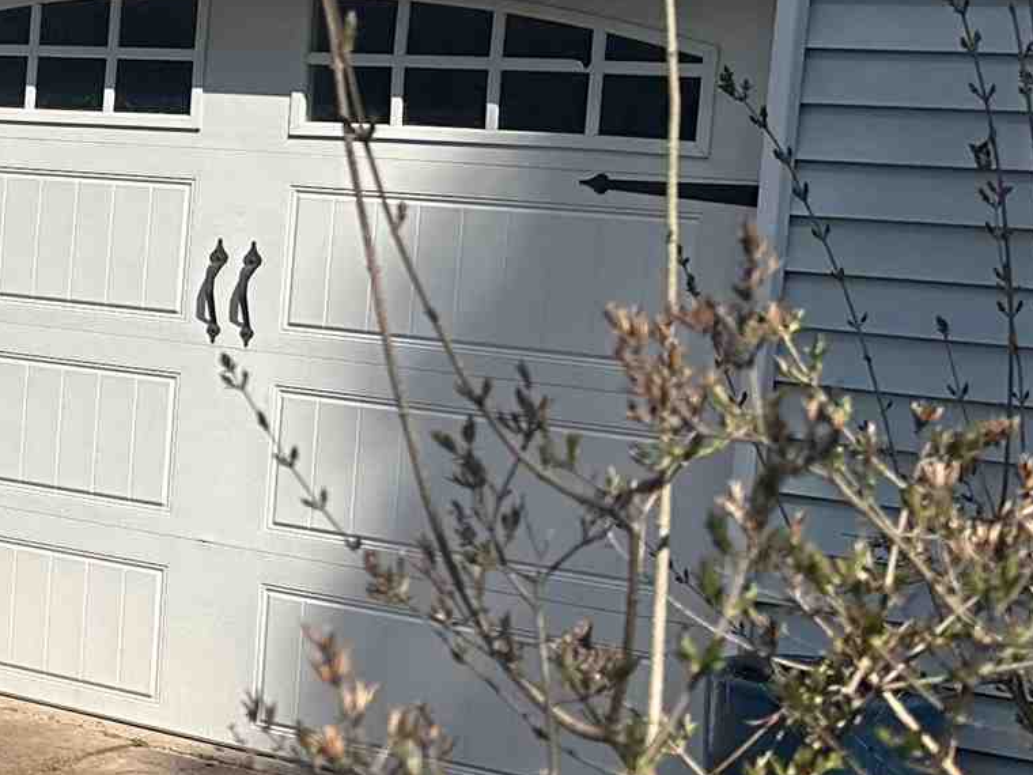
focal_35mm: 97
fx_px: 2895
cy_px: 224
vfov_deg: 15.2
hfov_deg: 16.9
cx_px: -809
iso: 80
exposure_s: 1/5000
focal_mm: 6.86
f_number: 1.78
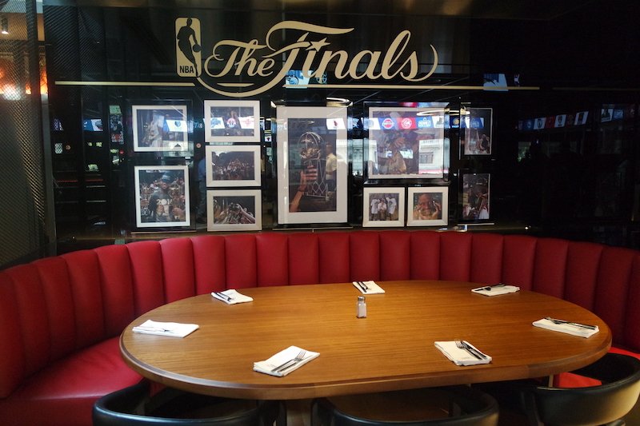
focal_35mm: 30
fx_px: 533
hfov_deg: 61.9
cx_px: 320
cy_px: 213
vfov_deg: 43.6
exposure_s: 1/40
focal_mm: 20
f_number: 3.5
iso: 3200
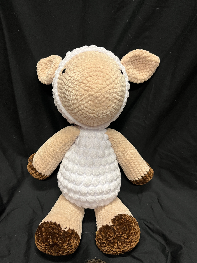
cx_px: 98
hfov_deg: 53.1
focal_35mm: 26
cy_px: 132
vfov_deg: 67.3
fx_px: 197
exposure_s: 1/60
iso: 250
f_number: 1.6
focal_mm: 5.1
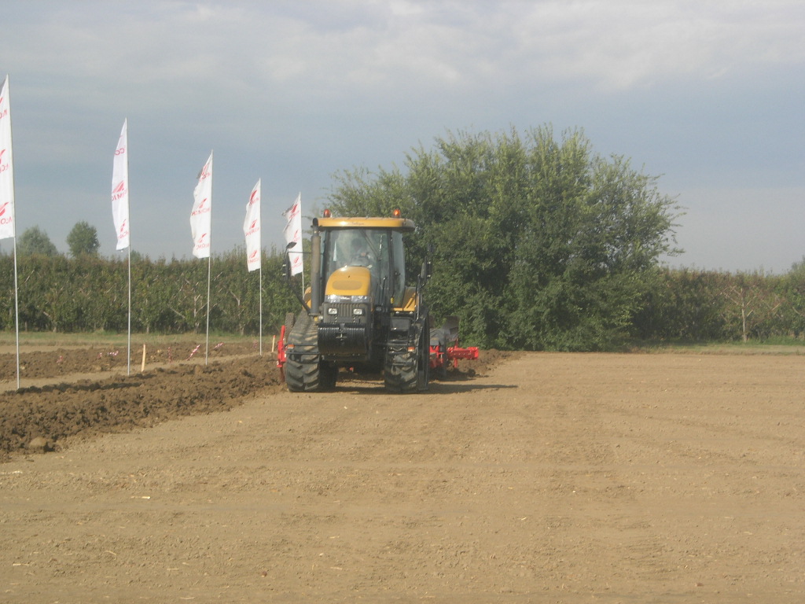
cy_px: 302
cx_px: 402
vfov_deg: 13.1
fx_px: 2628
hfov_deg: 17.4
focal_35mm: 113
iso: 64
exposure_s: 1/216
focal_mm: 23.4
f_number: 8.2
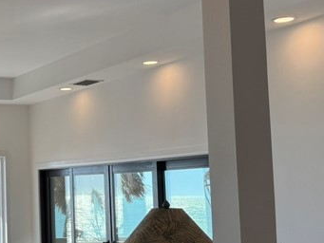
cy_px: 128
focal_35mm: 72
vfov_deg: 20.5
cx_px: -71
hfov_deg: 24.3
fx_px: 674
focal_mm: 6.76
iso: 100
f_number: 1.78
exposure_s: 1/979
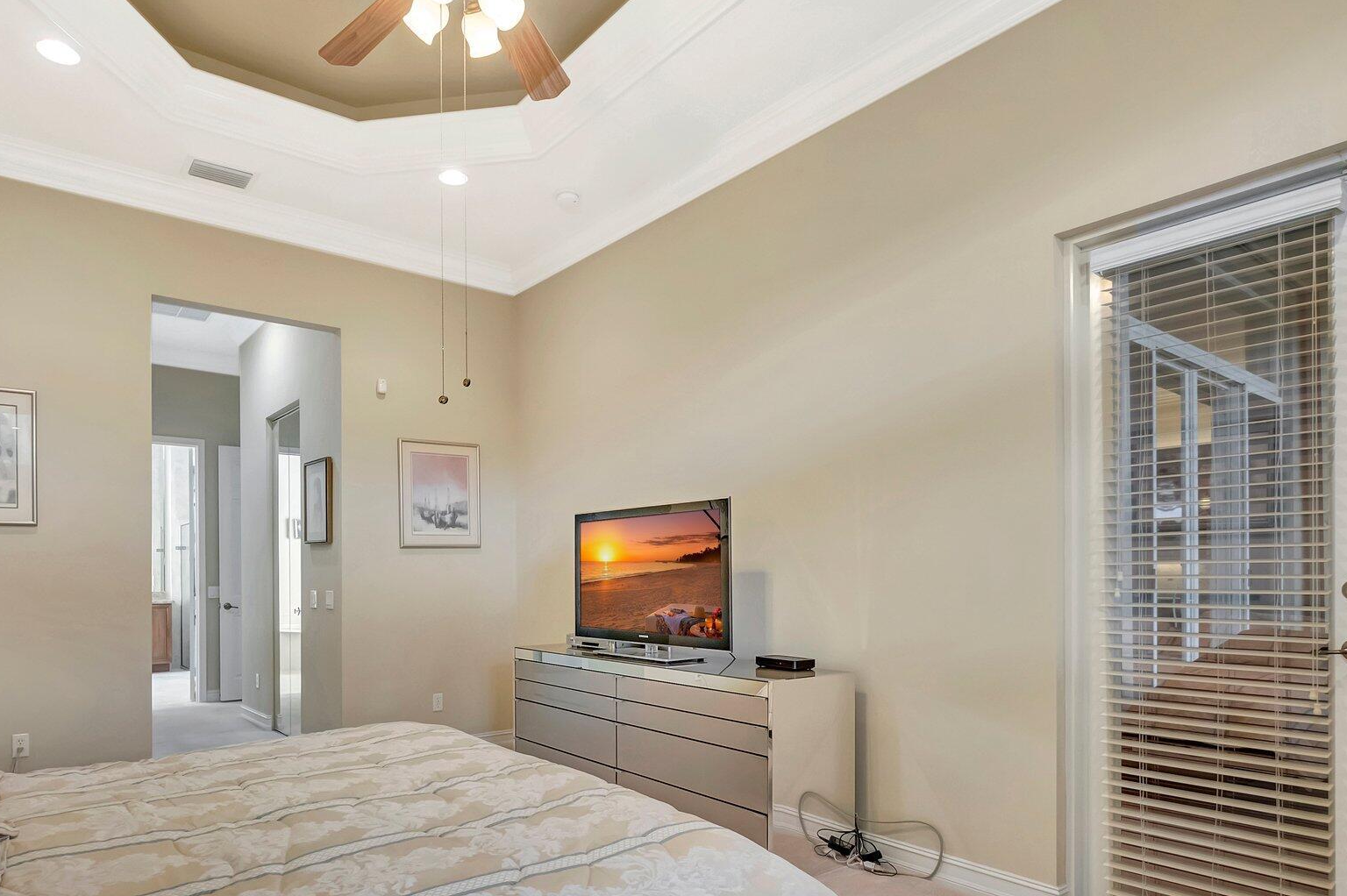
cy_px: 582
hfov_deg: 83.2
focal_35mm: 20
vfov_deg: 60.7
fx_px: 748
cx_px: 552
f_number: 8
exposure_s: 1/3.33
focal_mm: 10
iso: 640
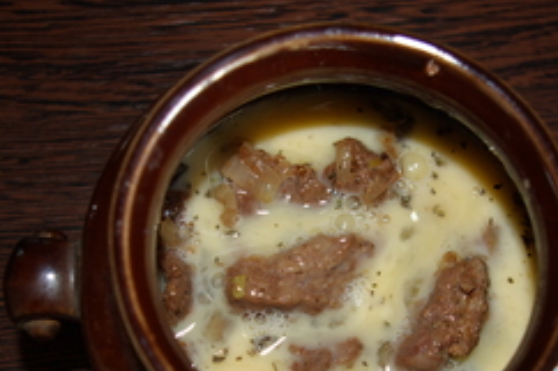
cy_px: 270
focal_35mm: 67
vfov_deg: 20.2
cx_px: 344
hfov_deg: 30.0
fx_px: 1038
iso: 200
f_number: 4
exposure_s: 1/40
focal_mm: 24
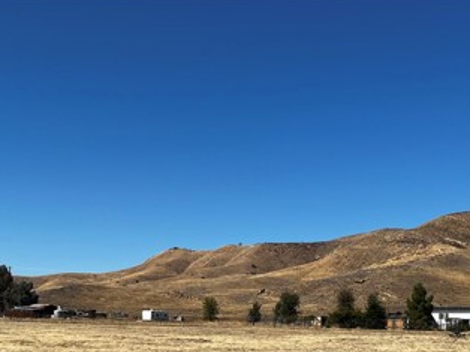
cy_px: 353
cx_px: 238
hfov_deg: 36.2
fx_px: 719
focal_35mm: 53
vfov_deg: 26.0
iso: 50
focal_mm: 5.1
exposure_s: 1/5076
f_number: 1.6
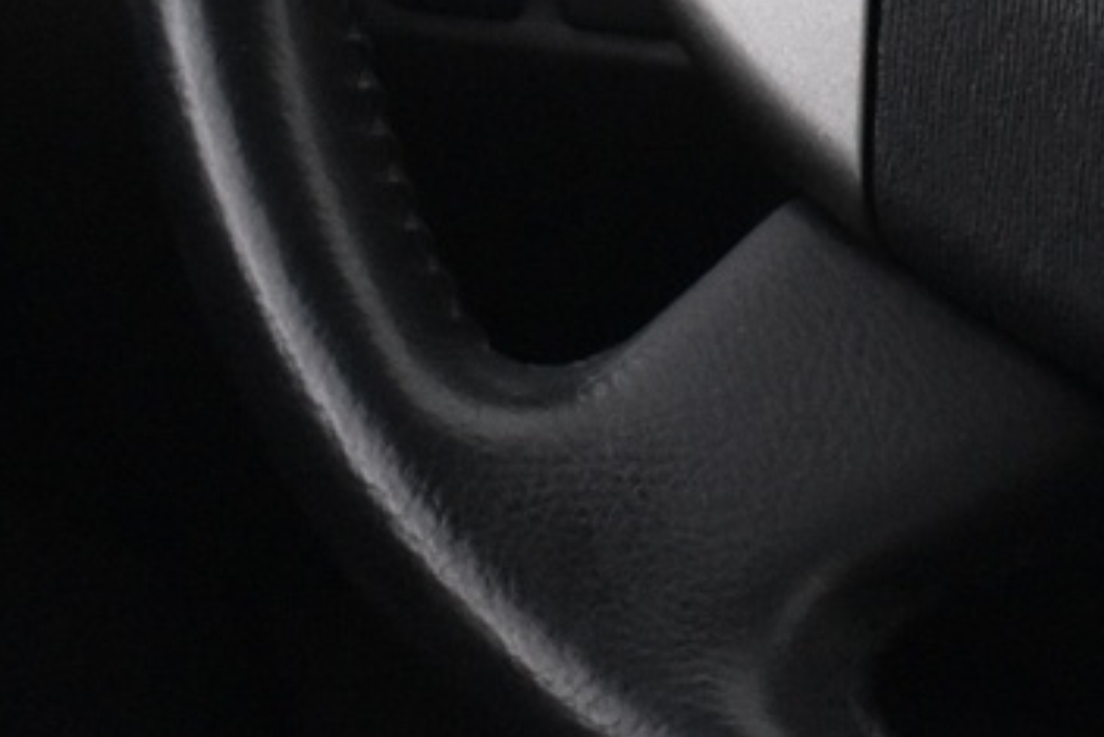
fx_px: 6780
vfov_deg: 6.1
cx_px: 1484
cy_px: -423
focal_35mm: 221
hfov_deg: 9.1
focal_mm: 32
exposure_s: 1/40
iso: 3200
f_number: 4.5
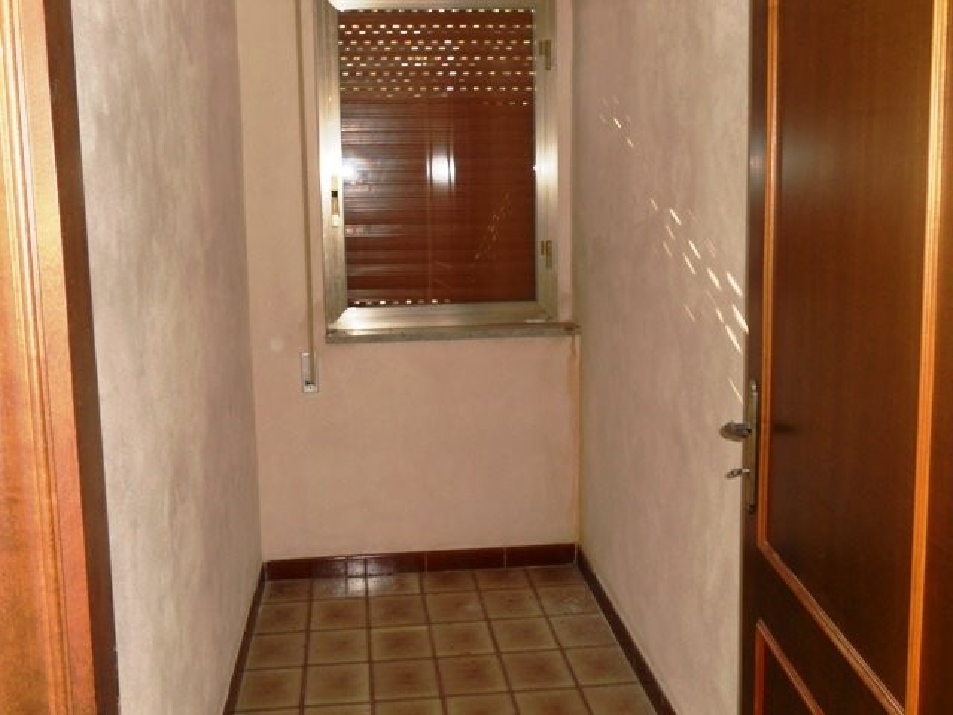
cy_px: 358
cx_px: 476
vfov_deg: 37.7
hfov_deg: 49.0
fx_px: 1046
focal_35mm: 38
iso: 200
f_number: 3.9
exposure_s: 1/30
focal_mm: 6.9
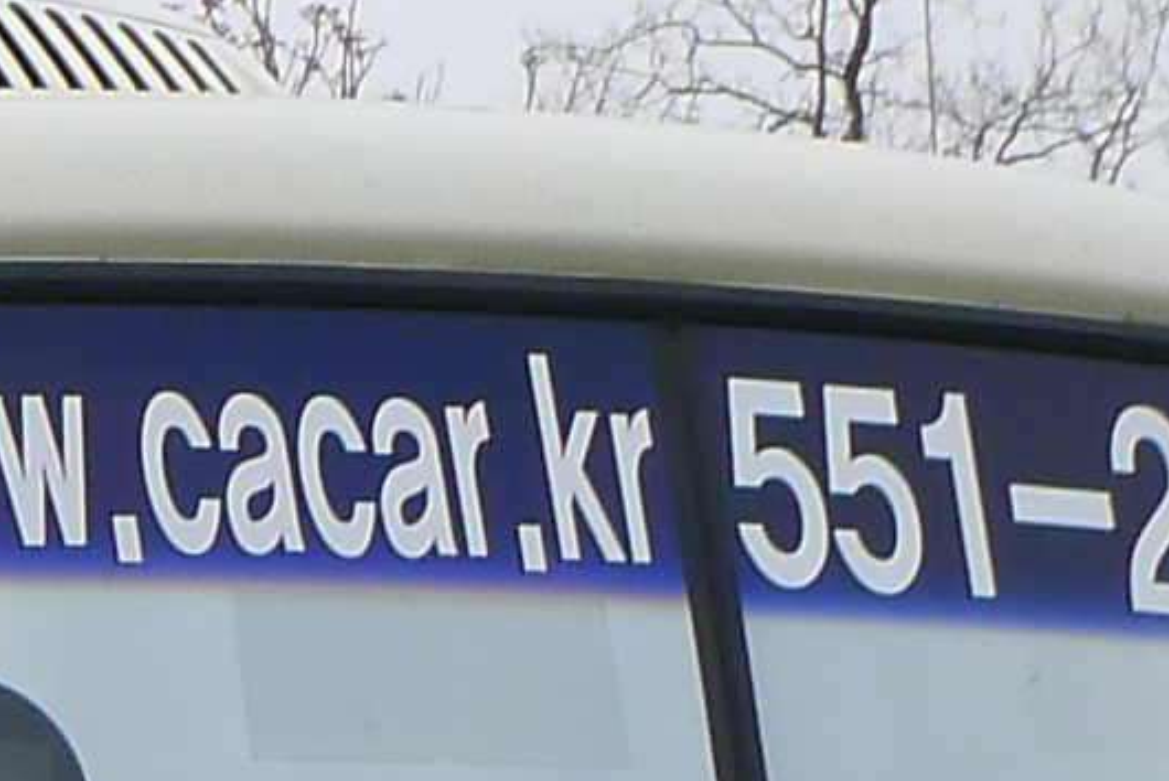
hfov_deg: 5.5
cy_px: 1220
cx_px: -2248
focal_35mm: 356
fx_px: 11566
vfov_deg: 3.8
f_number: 4
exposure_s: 1/500
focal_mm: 10.7
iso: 80
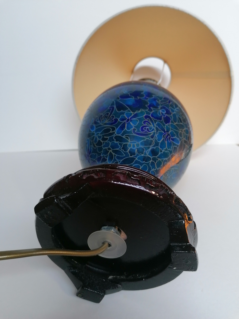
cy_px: 160
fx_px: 249
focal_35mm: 27
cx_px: 120
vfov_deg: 65.3
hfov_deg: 51.4
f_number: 1.8
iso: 80
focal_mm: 4.75
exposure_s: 1/60
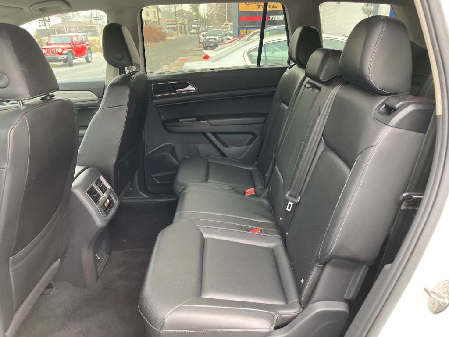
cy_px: 168
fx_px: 363
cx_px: 224
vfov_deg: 49.7
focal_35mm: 28
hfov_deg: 63.4
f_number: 1.8
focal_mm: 3.99
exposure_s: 1/60
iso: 125
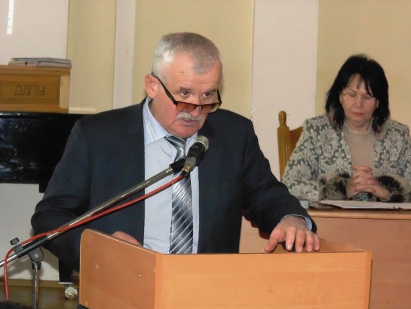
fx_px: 1568
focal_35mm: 132
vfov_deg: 11.2
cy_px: 154
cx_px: 206
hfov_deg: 14.9
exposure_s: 1/60
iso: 800
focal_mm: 23.6
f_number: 4.7
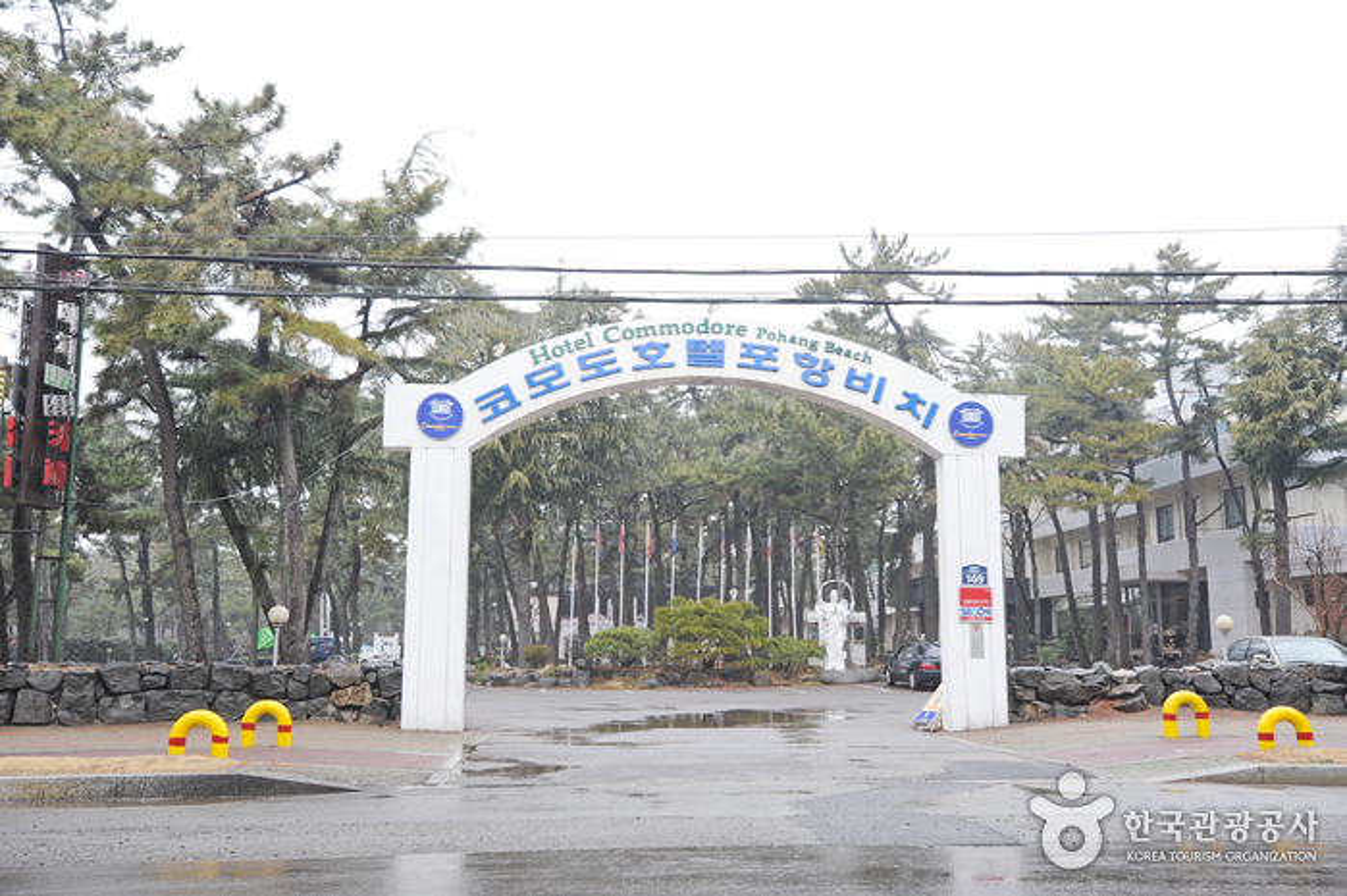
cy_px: 448
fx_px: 748
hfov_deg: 84.0
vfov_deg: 61.9
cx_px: 674
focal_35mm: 20
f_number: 8
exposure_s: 1/80
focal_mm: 20
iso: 800
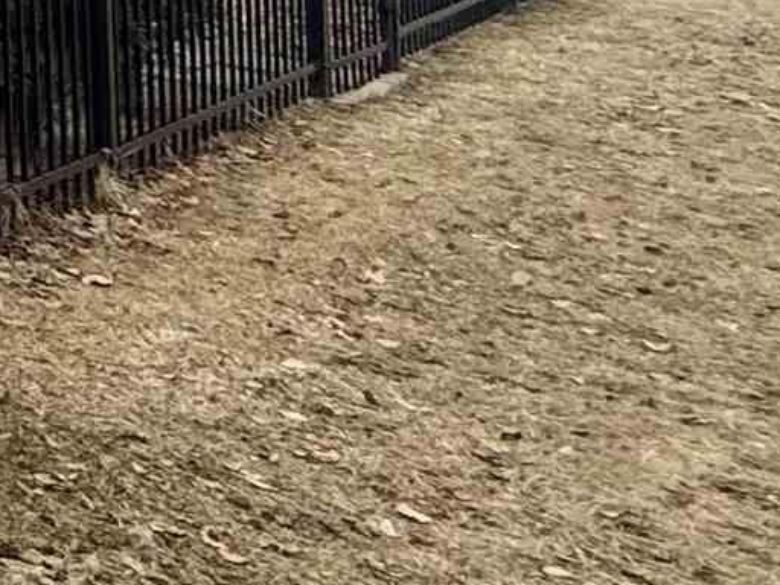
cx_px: -1539
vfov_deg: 15.6
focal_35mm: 84
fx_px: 1893
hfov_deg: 11.7
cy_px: -392
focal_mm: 2.22
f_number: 2.2
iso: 50
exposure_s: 1/1848
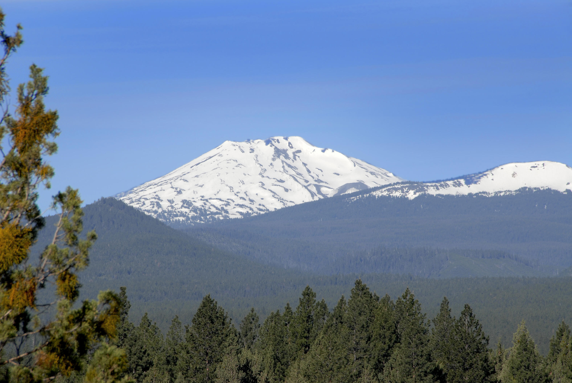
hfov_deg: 6.9
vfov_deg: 4.6
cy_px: 192
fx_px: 4772
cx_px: 286
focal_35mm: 300
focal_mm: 200
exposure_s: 1/125
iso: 100
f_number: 13
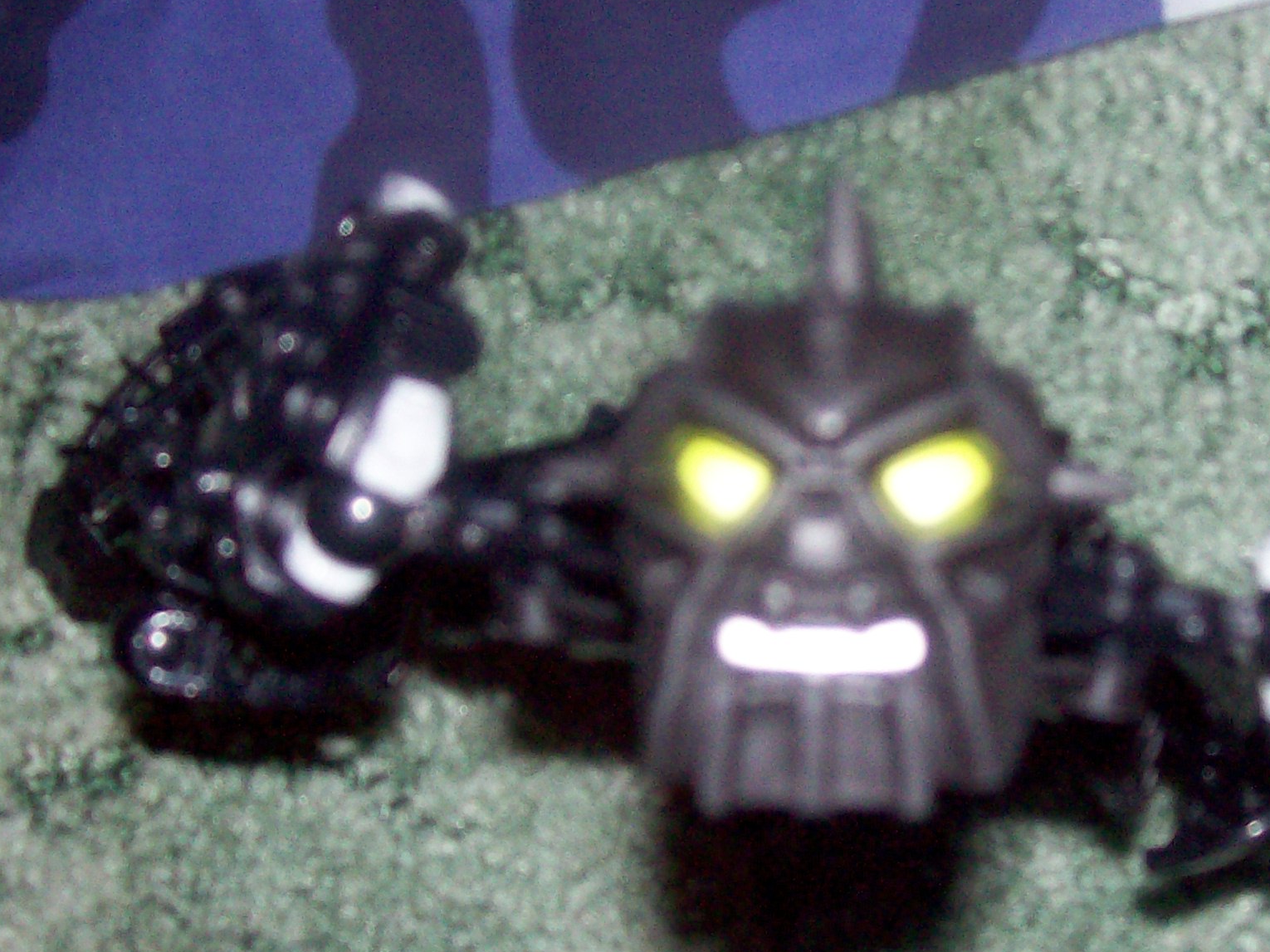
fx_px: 2458
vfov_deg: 21.9
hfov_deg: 28.7
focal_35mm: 67
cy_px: 547
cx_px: 896
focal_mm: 6
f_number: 2.7
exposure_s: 1/64
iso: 140
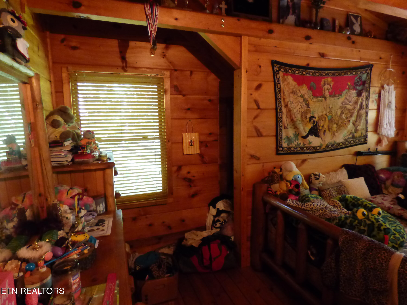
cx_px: 204
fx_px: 235
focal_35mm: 20
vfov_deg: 66.0
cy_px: 152
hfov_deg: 81.7
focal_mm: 3.58
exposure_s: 1/30
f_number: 2.8
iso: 1600
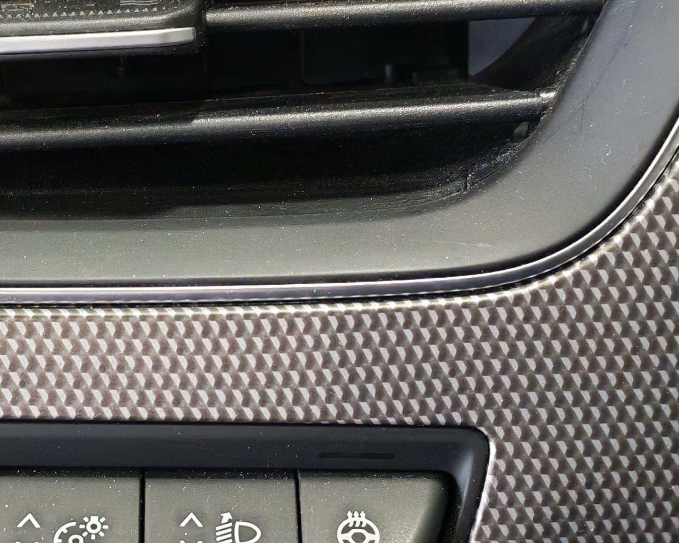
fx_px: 1788
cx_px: 249
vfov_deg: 17.3
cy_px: 312
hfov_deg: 21.4
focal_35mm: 89
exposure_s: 1/100
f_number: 1.9
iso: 1000
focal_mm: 6.12
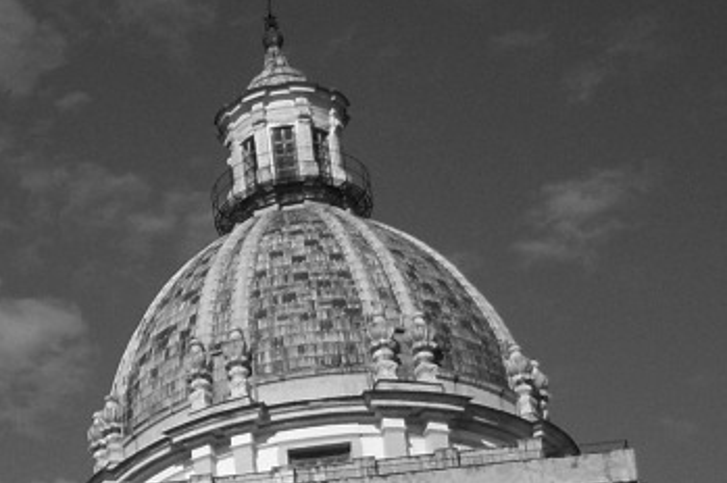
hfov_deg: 17.3
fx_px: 2219
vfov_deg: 11.9
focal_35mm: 110
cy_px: 722
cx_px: -269
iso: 64
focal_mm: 6.3
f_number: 7.3
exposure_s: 1/640
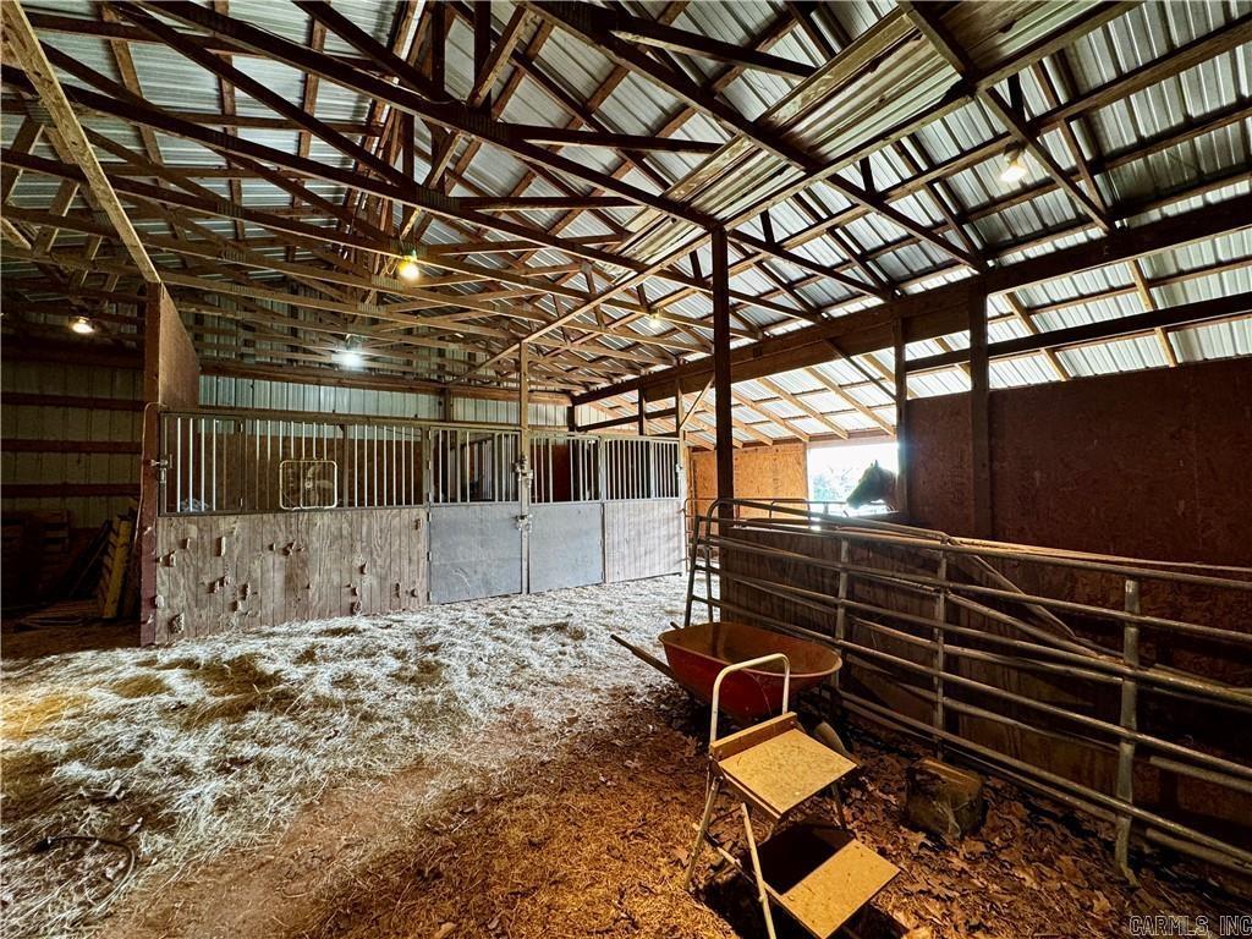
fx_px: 506
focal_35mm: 14
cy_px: 470
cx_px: 626
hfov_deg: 102.1
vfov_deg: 85.7
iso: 200
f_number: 2.2
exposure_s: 1/60
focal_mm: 2.22
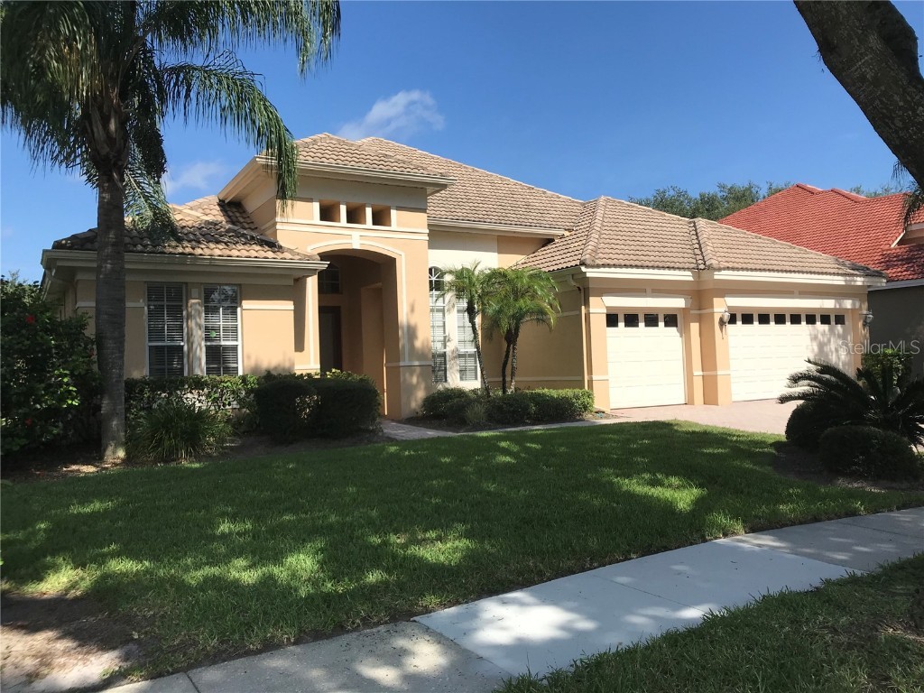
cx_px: 462
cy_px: 346
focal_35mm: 28
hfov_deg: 63.4
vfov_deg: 49.7
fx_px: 747
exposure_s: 1/2398
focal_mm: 3.99
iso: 20
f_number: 1.8
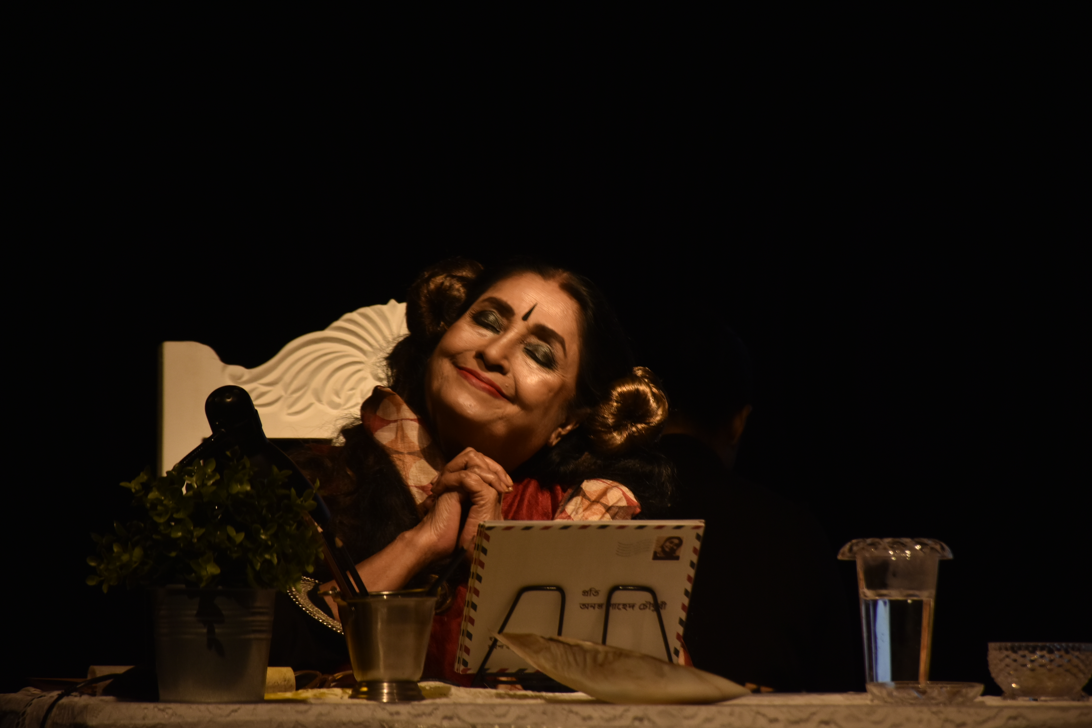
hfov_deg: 9.8
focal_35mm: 210
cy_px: 364
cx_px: 546
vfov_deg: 6.5
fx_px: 6370
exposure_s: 1/100
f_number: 5.6
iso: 640
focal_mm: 140
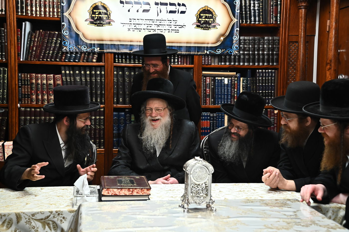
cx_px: 174
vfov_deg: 23.4
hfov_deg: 34.5
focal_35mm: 58
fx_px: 562
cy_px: 116
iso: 3200
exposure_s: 1/160
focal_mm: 58
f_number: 5.6
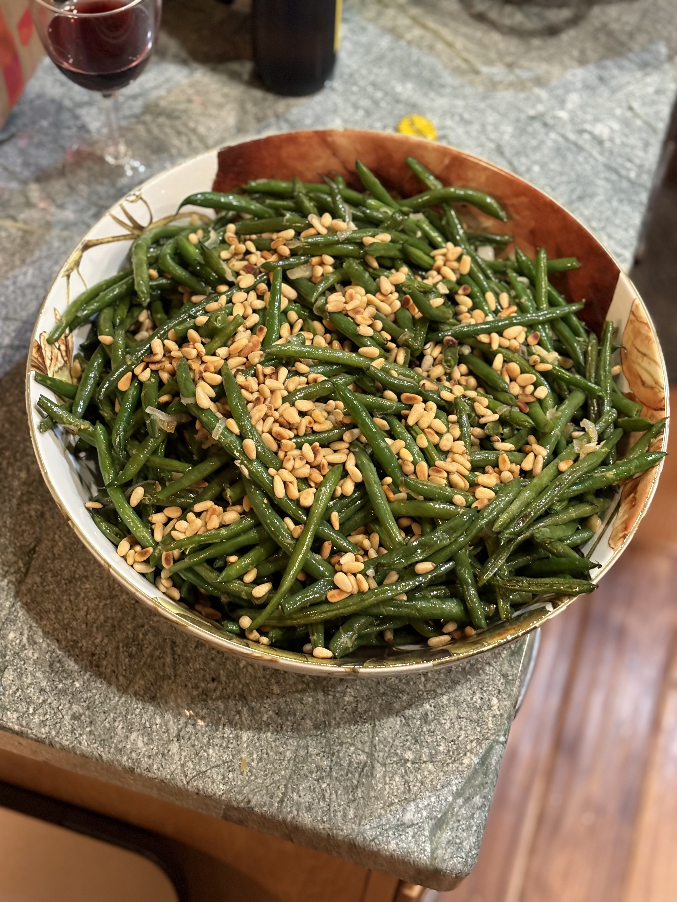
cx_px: 338
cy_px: 451
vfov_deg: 36.8
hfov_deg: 28.0
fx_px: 1356
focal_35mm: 52
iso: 250
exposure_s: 1/40
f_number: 1.6
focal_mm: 5.96
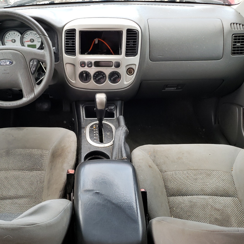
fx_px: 271
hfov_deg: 47.8
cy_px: 124
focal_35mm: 34
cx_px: 84
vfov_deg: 48.4
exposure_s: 1/120
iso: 62
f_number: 1.5
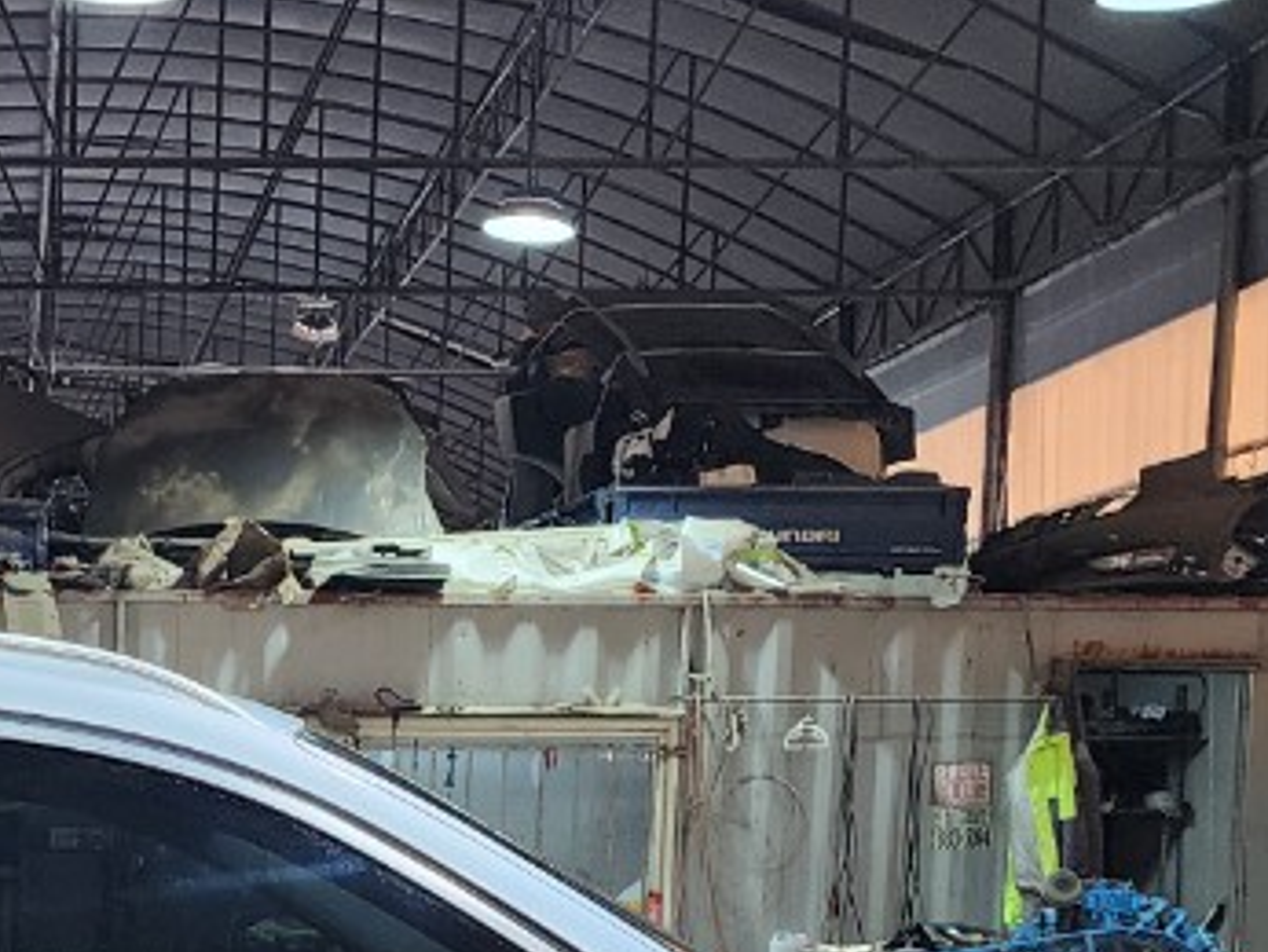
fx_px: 3116
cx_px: -40
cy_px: 1146
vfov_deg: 16.6
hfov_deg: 22.0
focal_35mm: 85
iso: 200
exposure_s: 1/120
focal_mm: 6.4
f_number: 1.8
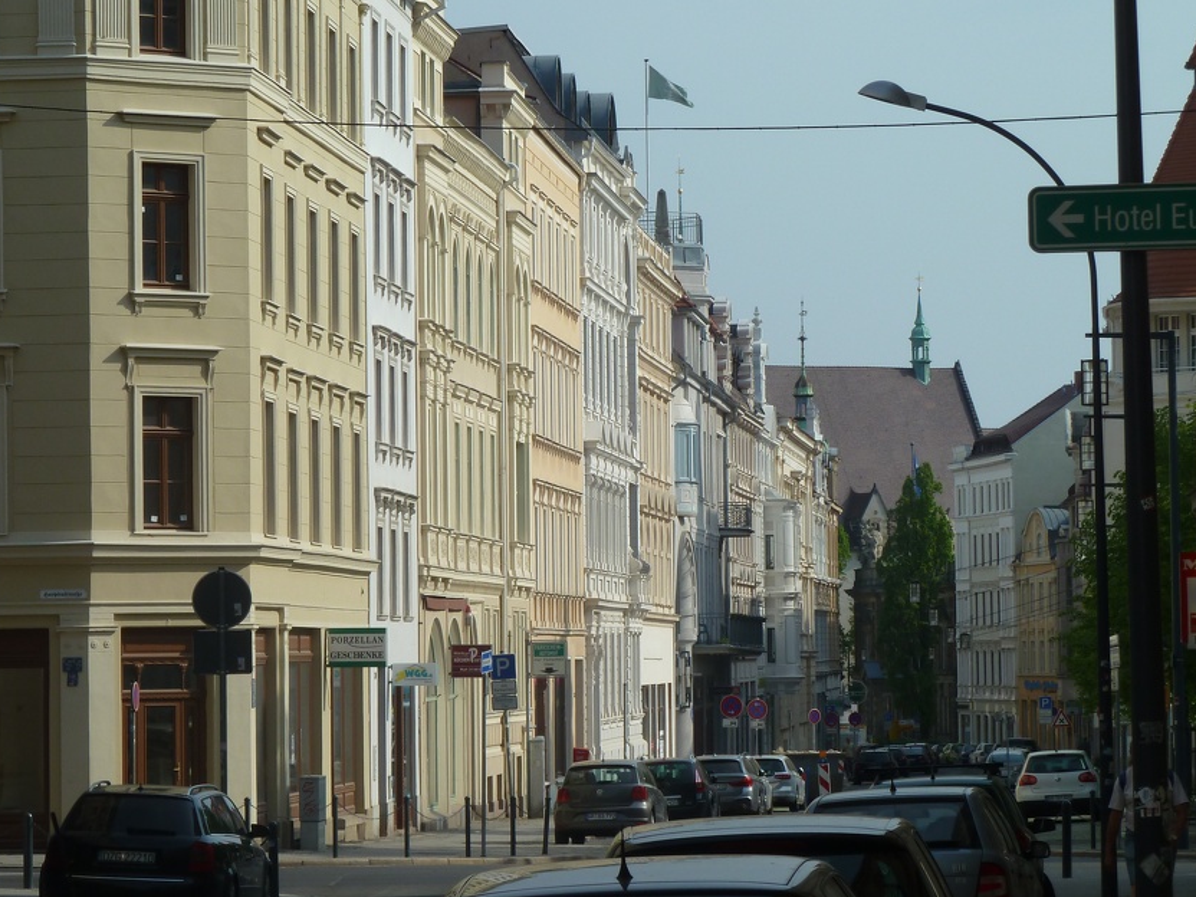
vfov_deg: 9.6
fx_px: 5355
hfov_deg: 12.7
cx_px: 522
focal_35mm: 155
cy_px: 417
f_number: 5.6
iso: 80
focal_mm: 21
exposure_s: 1/500
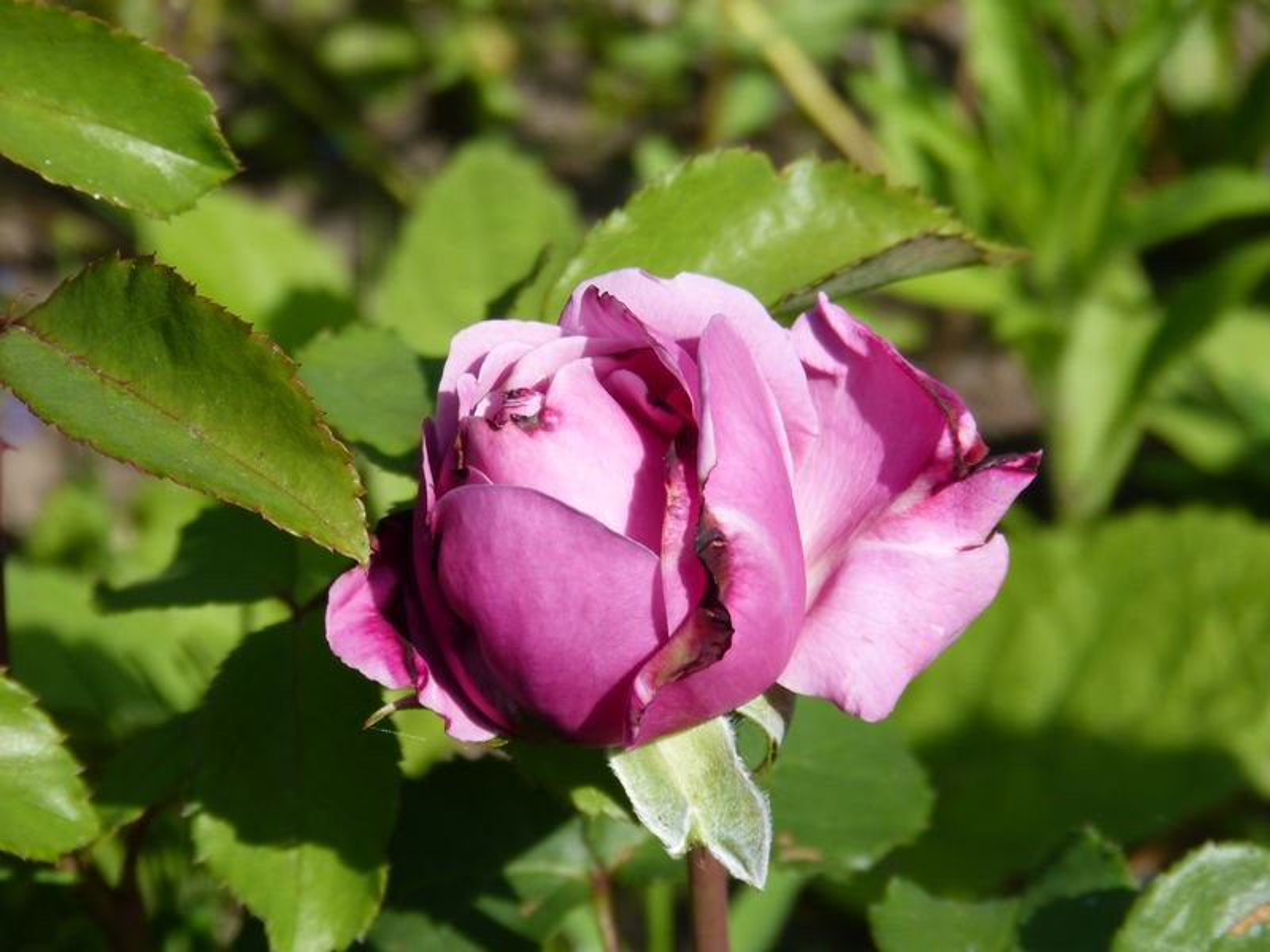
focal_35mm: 144
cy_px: 476
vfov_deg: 10.3
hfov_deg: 13.7
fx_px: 5283
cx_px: 635
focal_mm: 25.9
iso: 100
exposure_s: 1/1000
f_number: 4
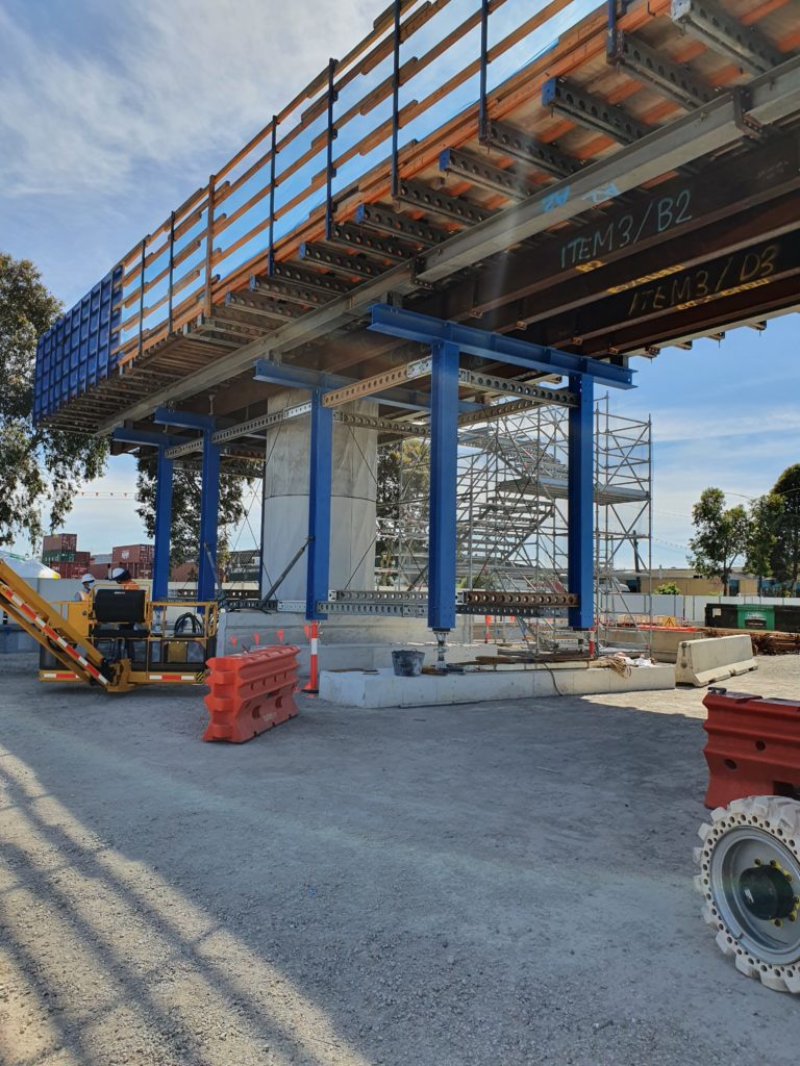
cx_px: 400
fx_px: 801
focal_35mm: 26
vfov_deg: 67.3
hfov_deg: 53.1
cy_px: 533
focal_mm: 4.32
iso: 50
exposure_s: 1/1596
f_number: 2.4
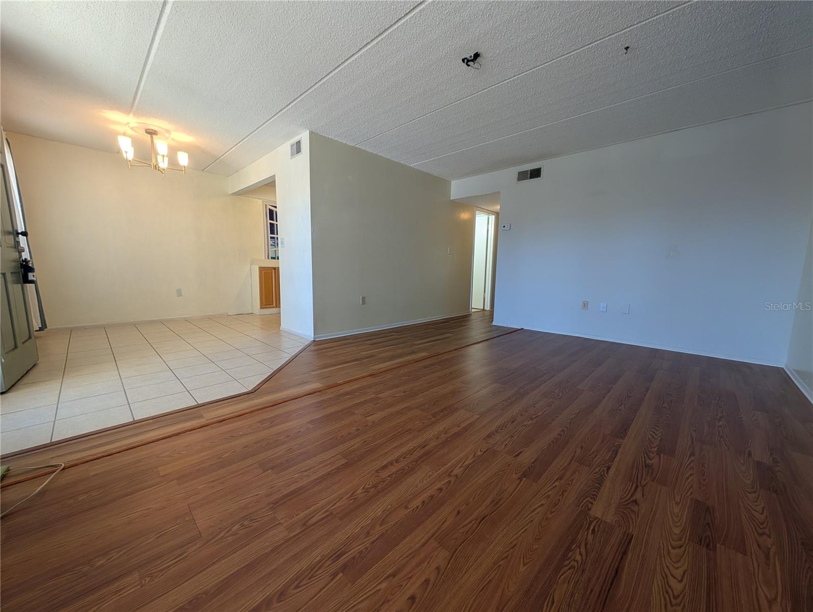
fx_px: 282
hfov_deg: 110.5
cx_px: 406
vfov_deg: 94.6
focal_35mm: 12
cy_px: 306
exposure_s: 1/120
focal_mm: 2.02
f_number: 1.7
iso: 99
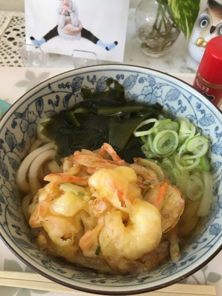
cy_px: 148
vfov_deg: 61.7
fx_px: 248
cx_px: 111
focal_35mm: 29
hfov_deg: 48.2
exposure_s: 1/30
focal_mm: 4.15
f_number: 2.2
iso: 50
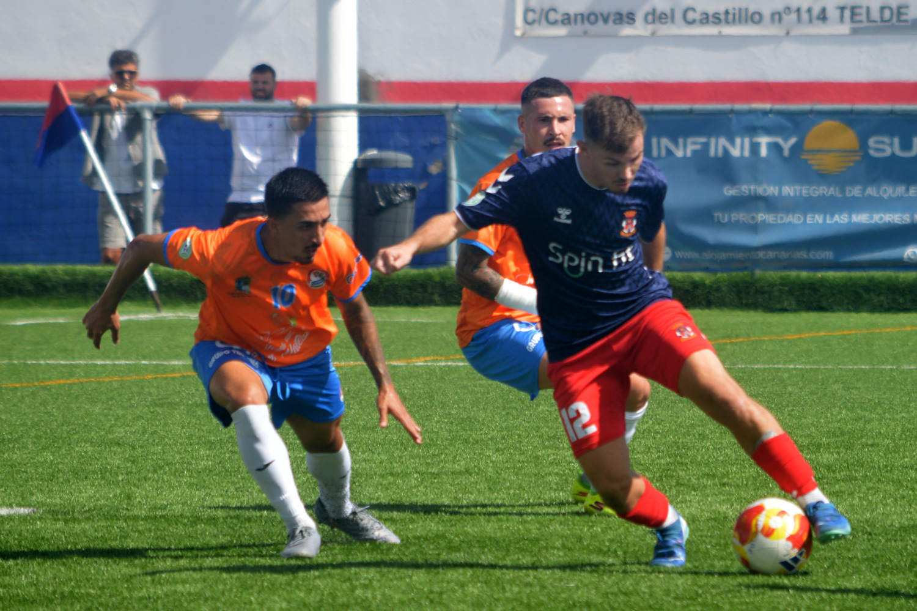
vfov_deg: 4.6
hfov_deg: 6.9
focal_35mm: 300
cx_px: 458
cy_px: 306
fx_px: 7639
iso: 200
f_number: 7.1
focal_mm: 200
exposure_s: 1/640
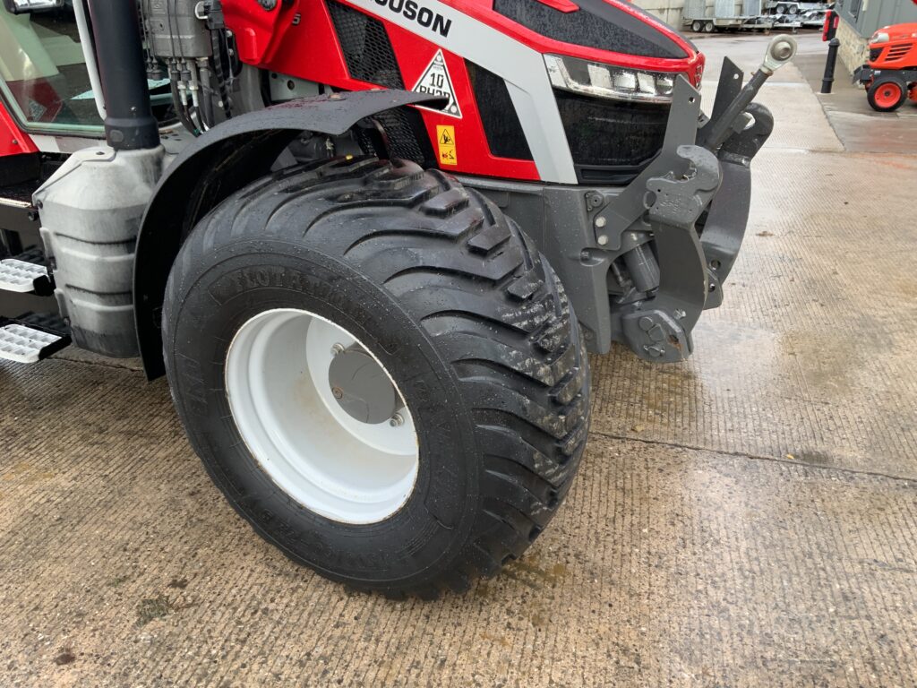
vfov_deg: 48.2
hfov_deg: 61.7
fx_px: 768
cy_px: 344
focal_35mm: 29
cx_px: 458
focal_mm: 3
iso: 25
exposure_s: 1/122
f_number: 1.8
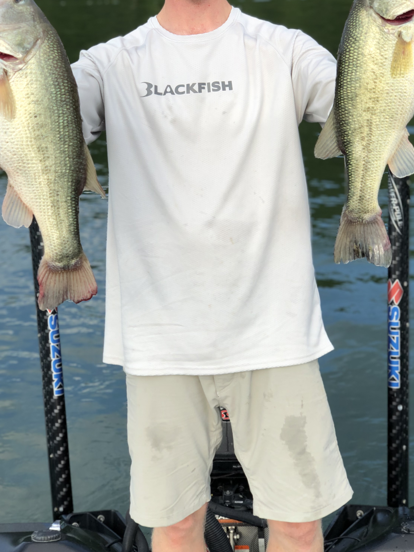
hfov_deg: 20.7
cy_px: 189
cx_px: 194
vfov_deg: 27.3
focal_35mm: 71
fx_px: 1132
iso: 16
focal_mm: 6
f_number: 2.4
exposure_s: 1/444
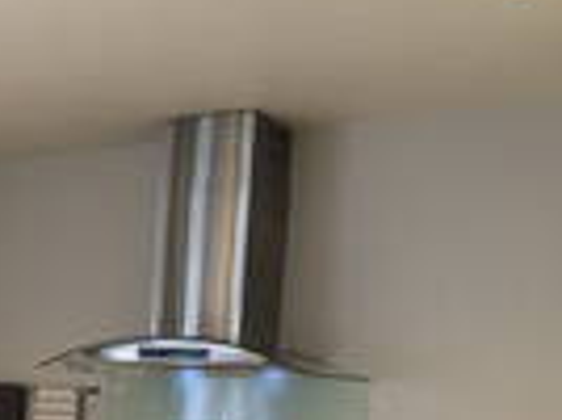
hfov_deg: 23.3
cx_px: -84
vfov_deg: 17.9
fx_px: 1264
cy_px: 508
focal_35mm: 78
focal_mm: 4.15
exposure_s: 1/17
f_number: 2.2
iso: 64
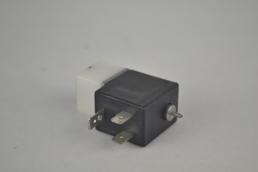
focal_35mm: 82
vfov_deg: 16.6
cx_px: 129
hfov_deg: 24.6
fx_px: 591
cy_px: 86
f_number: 5.6
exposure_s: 1/100
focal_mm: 55
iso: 200
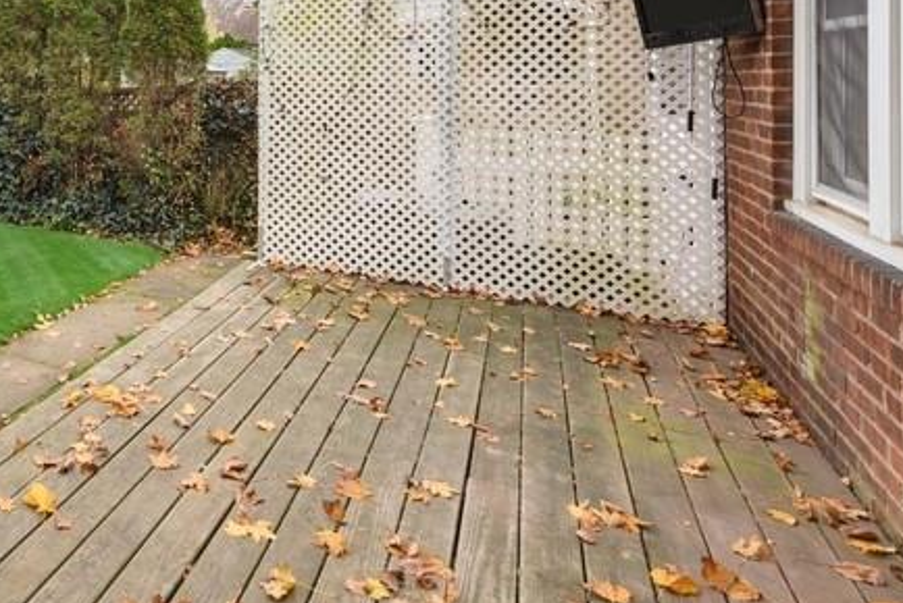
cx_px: 31
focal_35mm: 29
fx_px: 728
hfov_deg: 52.6
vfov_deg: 43.4
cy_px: 139
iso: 280
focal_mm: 14
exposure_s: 1/30
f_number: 8
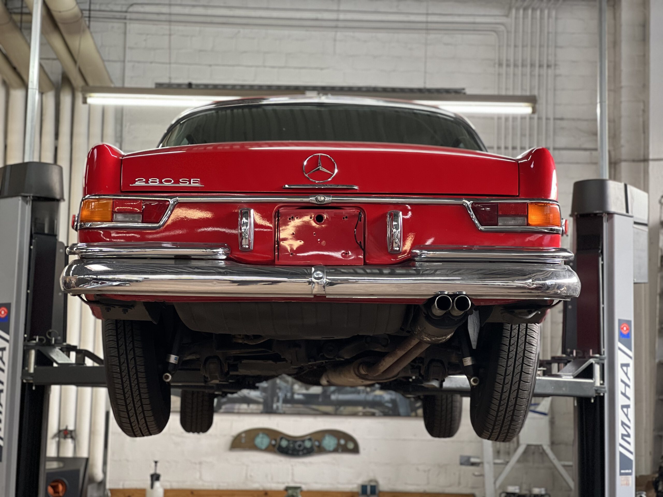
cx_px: 332
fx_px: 1475
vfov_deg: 19.1
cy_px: 248
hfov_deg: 25.3
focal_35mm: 77
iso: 200
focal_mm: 9
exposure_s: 1/33
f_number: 2.8
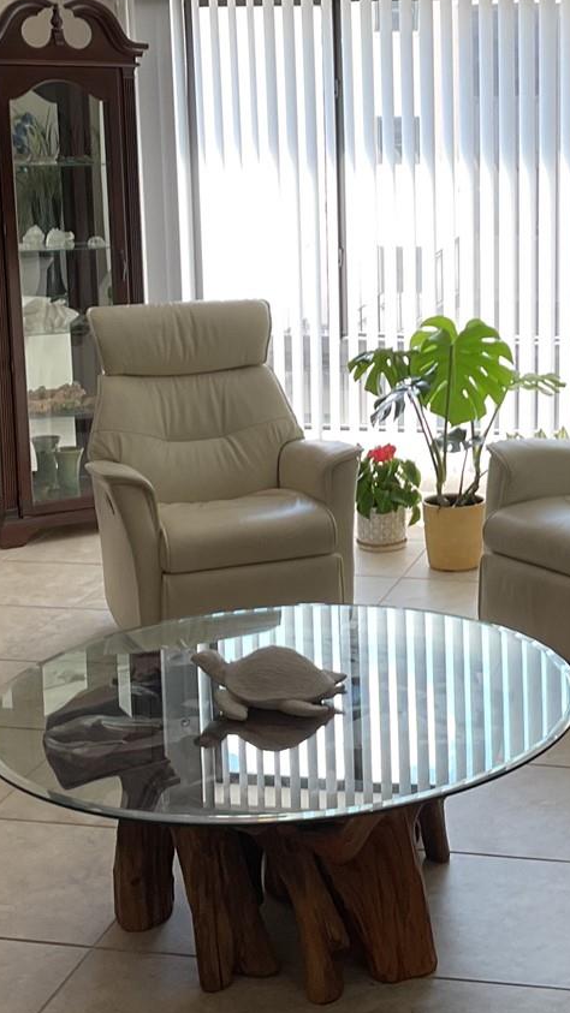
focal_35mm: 60
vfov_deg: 34.7
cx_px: 488
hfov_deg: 19.7
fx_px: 1613
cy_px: 375
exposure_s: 1/120
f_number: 1.8
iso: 64
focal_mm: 3
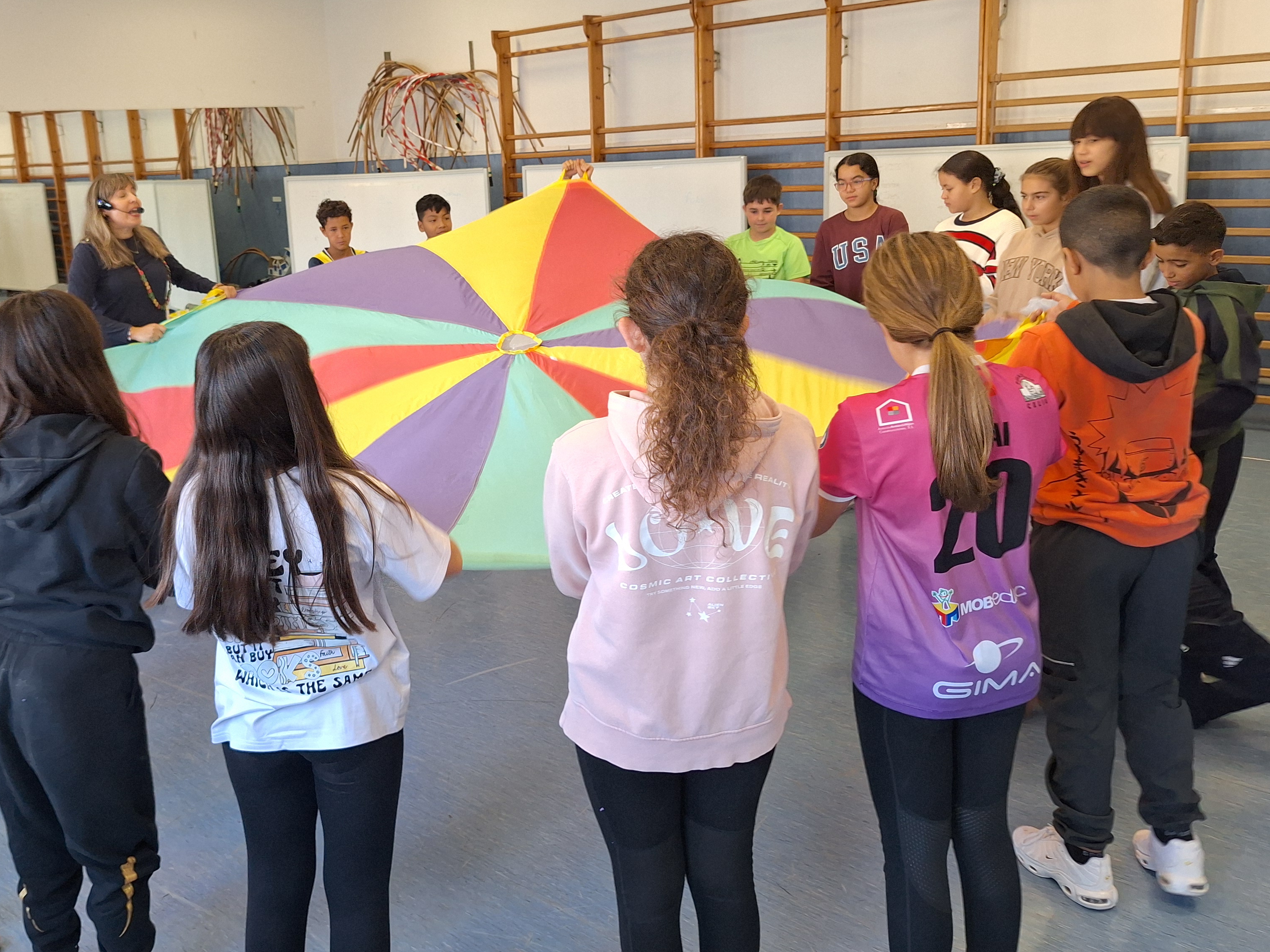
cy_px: 369
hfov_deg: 57.4
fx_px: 1137
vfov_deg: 45.1
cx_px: 449
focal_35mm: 31
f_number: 1.8
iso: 160
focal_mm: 5.54
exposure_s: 1/50
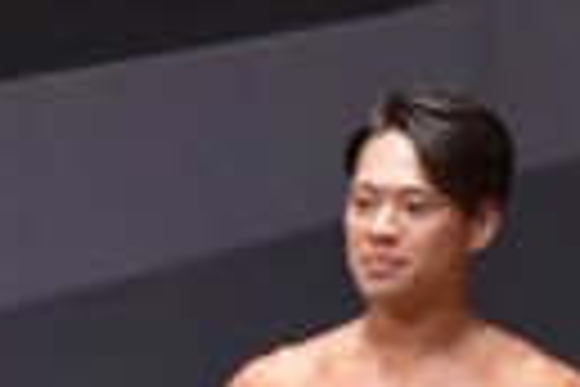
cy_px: 1120
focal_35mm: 1125
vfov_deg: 1.2
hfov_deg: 1.8
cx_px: -1081
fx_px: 18124
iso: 8000
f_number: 5.6
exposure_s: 1/400
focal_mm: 125
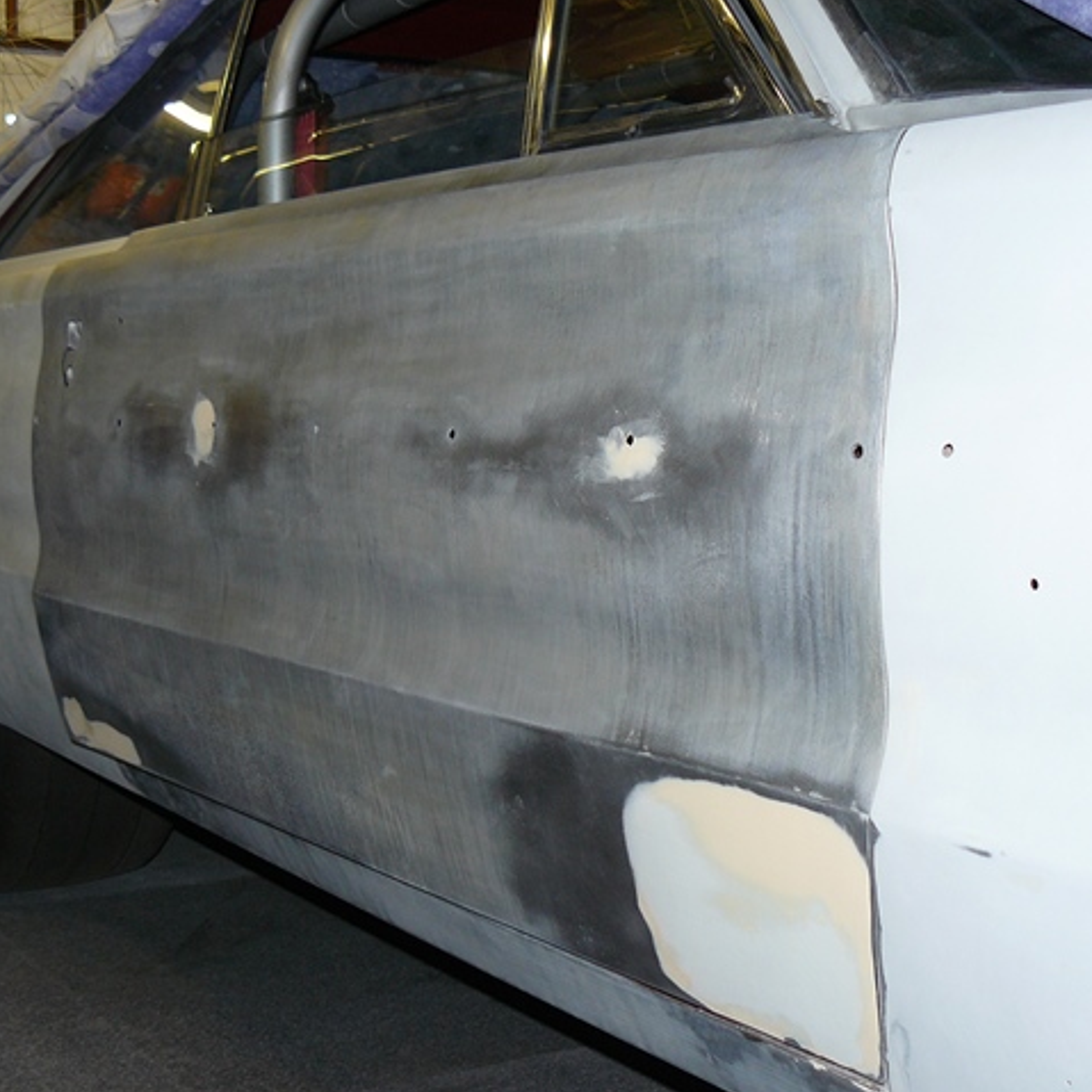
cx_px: 380
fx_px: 1749
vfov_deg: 34.7
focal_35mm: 49
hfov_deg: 34.4
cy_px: 576
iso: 100
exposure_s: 1/30
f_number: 2.8
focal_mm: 6
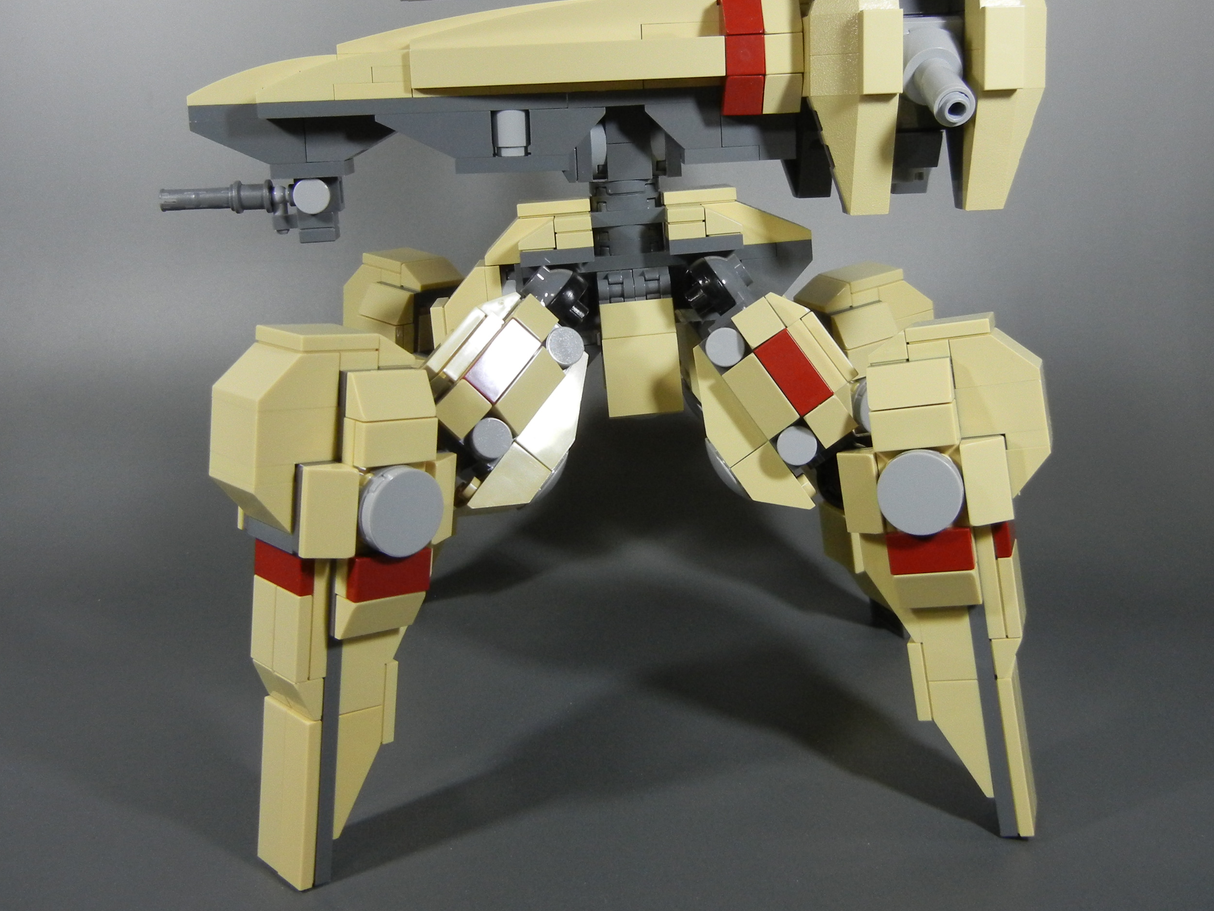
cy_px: 366
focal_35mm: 39
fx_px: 1368
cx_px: 612
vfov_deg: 36.7
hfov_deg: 47.9
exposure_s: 1/64.1
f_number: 3.5
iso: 400
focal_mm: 5.4
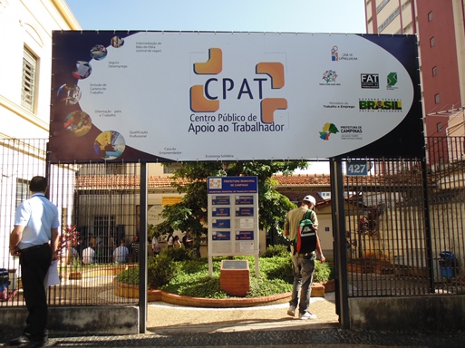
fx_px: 349
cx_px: 233
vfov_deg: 53.0
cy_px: 178
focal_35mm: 26
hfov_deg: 67.3
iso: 80
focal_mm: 4.5
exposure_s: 1/320
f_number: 3.1
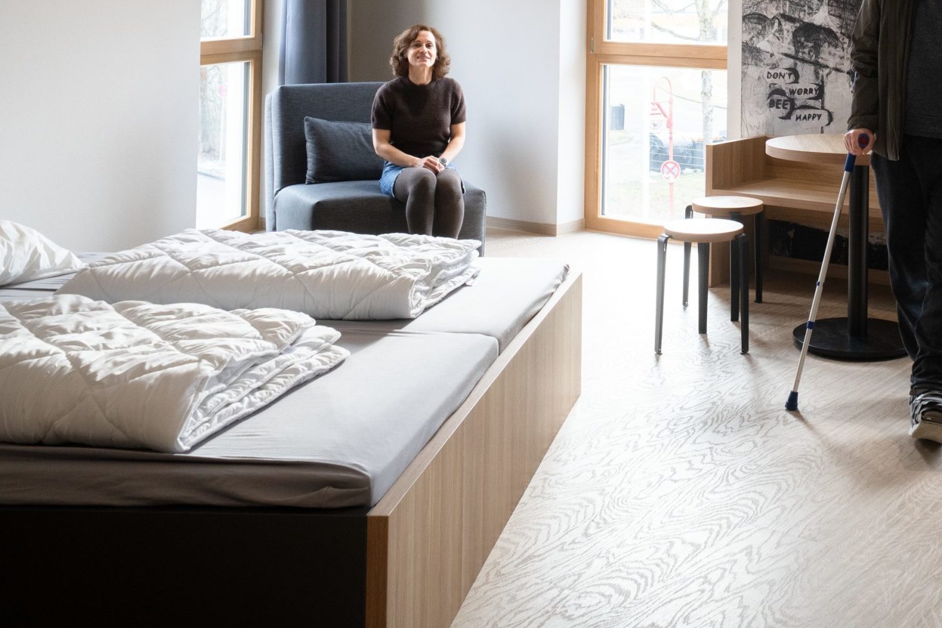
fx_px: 916
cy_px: 114
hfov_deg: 52.7
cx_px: 670
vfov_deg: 36.4
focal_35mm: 35
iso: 800
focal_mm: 20
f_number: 6.3
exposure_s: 1/50
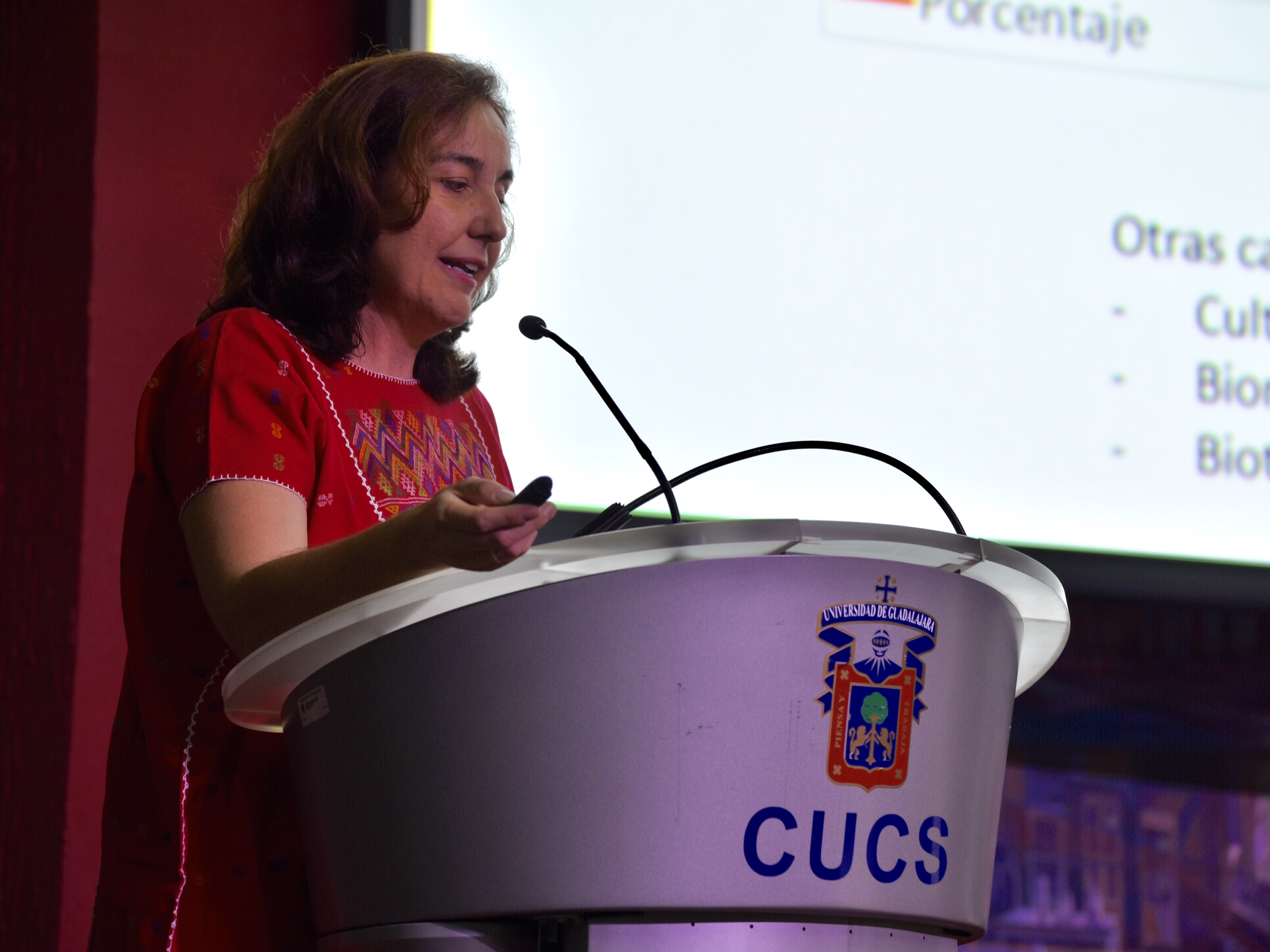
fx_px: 4329
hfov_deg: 16.7
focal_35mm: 118
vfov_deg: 12.6
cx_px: 707
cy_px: 464
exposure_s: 1/25
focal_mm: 105
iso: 250
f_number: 4.5
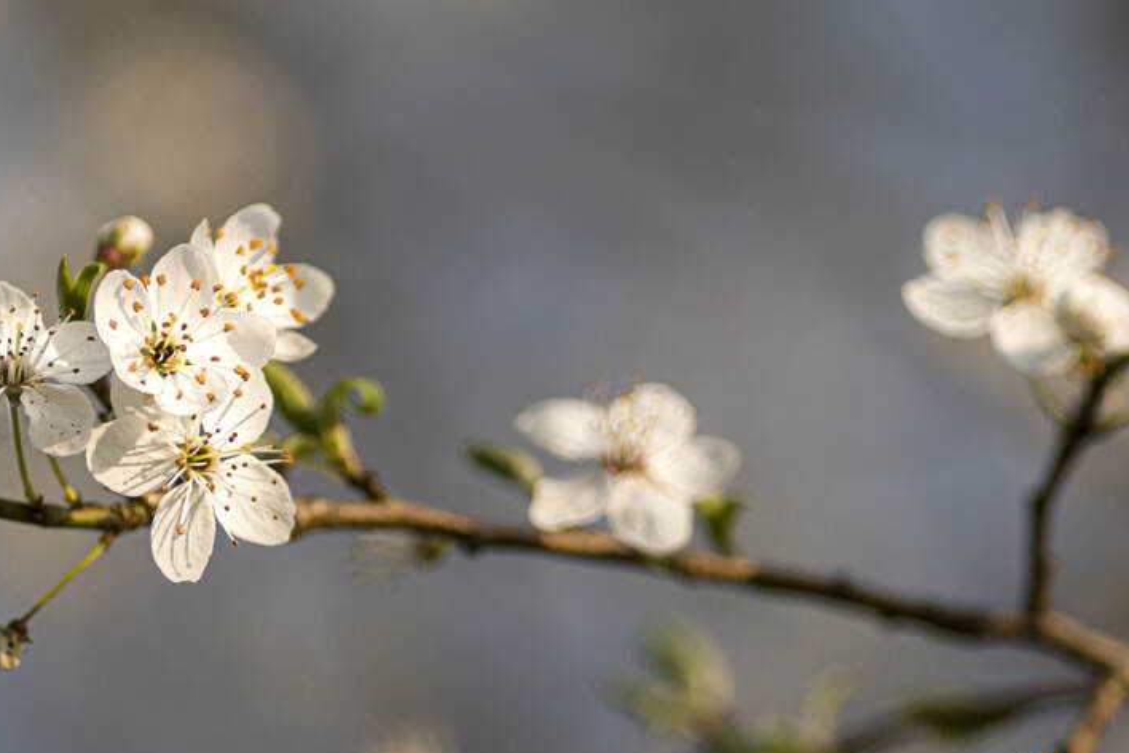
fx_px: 6993
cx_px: 354
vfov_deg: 6.2
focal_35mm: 223
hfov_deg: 9.2
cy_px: 416
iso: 250
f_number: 3.2
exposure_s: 1/2000
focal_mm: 90
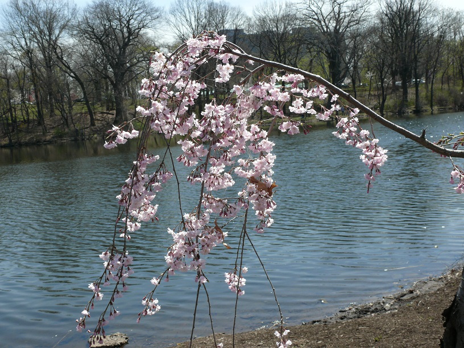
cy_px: 174
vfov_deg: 33.6
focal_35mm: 43
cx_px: 232
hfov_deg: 43.9
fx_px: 576
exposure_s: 1/400
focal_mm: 9
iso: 100
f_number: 5.6
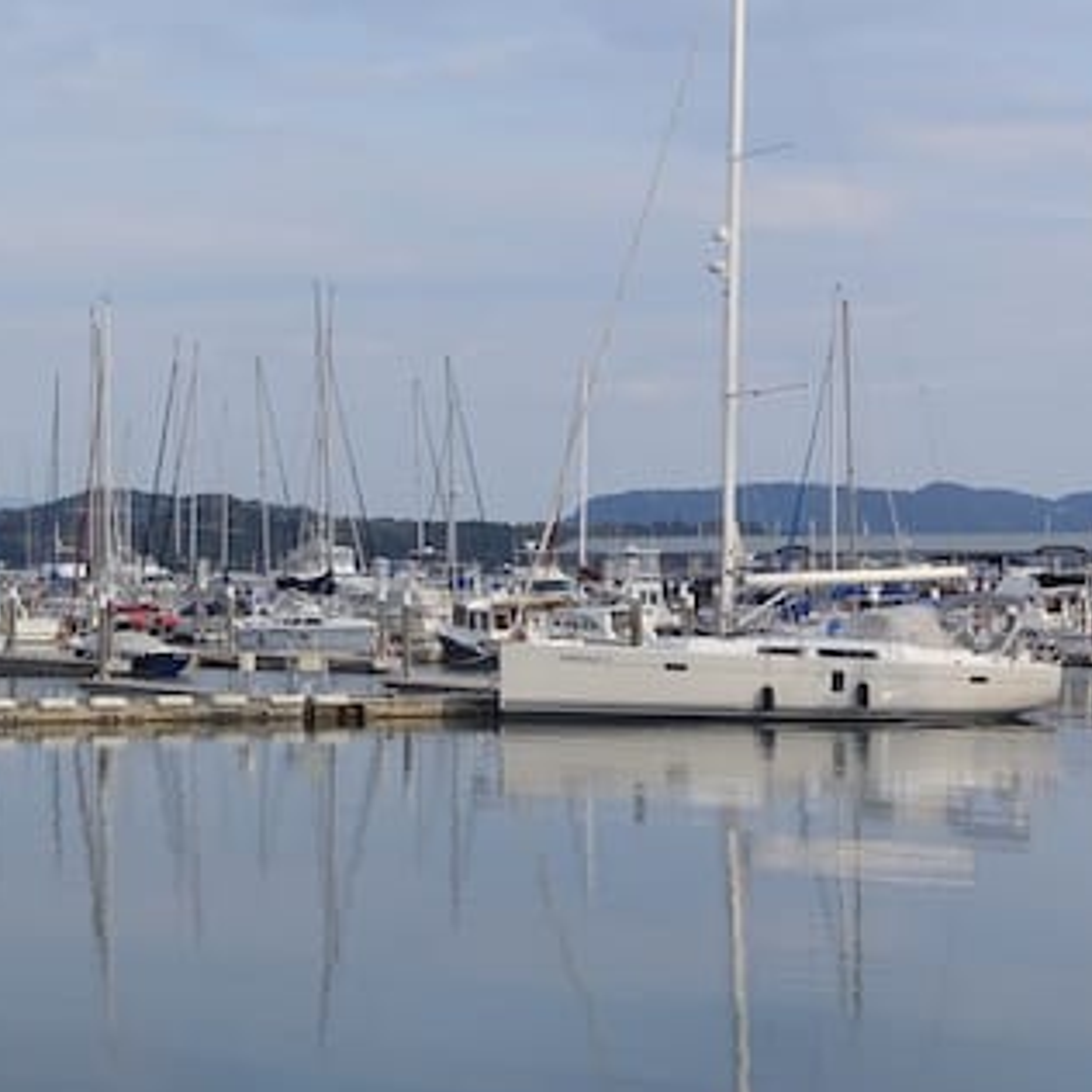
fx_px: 2998
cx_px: -187
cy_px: 392
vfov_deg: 20.6
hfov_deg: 19.5
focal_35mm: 84
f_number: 5.6
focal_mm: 14.3
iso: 125
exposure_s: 1/500
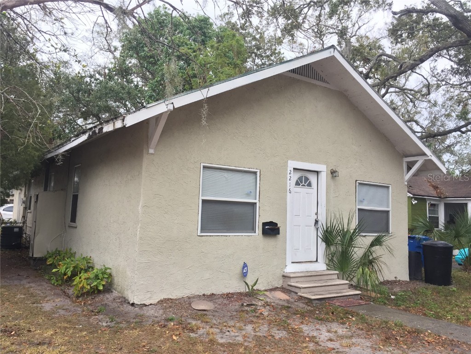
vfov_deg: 48.2
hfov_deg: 61.7
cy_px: 177
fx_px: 395
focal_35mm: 29
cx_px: 236
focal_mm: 4.15
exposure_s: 1/120
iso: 50
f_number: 2.2
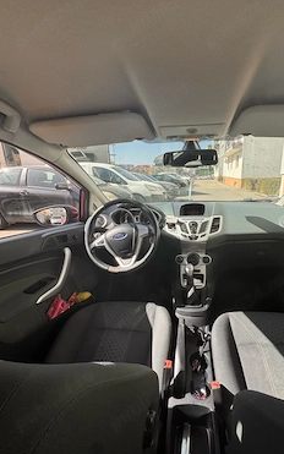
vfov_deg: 97.8
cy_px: 224
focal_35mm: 16
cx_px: 174
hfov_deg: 70.4
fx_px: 198
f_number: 2.2
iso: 40
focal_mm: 2.22
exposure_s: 1/537
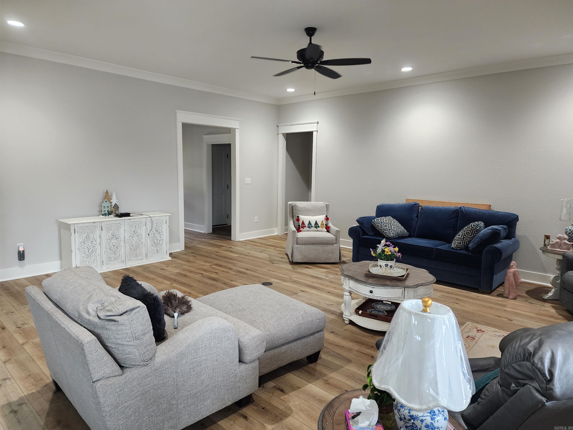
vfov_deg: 58.9
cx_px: 286
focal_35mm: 23
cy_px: 215
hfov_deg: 73.9
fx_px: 381
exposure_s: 1/120
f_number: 1.8
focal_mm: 6.4
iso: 400
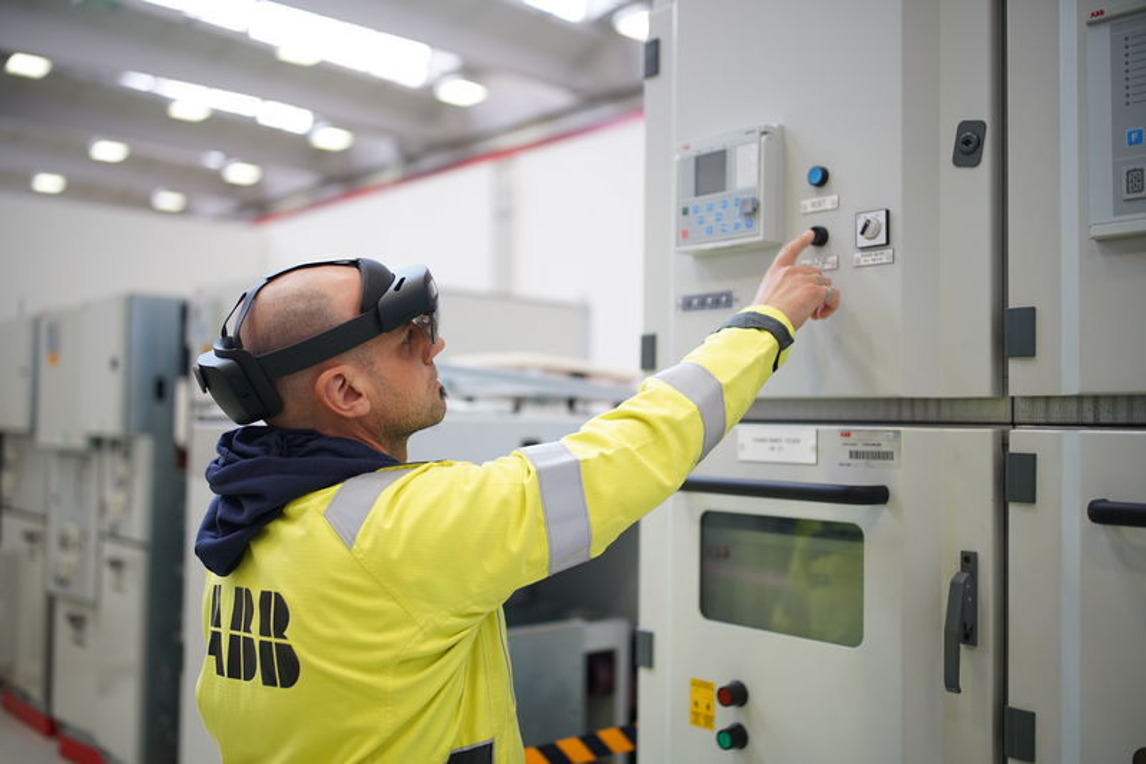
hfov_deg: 54.4
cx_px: 573
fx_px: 1114
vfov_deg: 37.8
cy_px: 382
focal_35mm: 35
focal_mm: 35
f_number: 1.4
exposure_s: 1/160
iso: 200
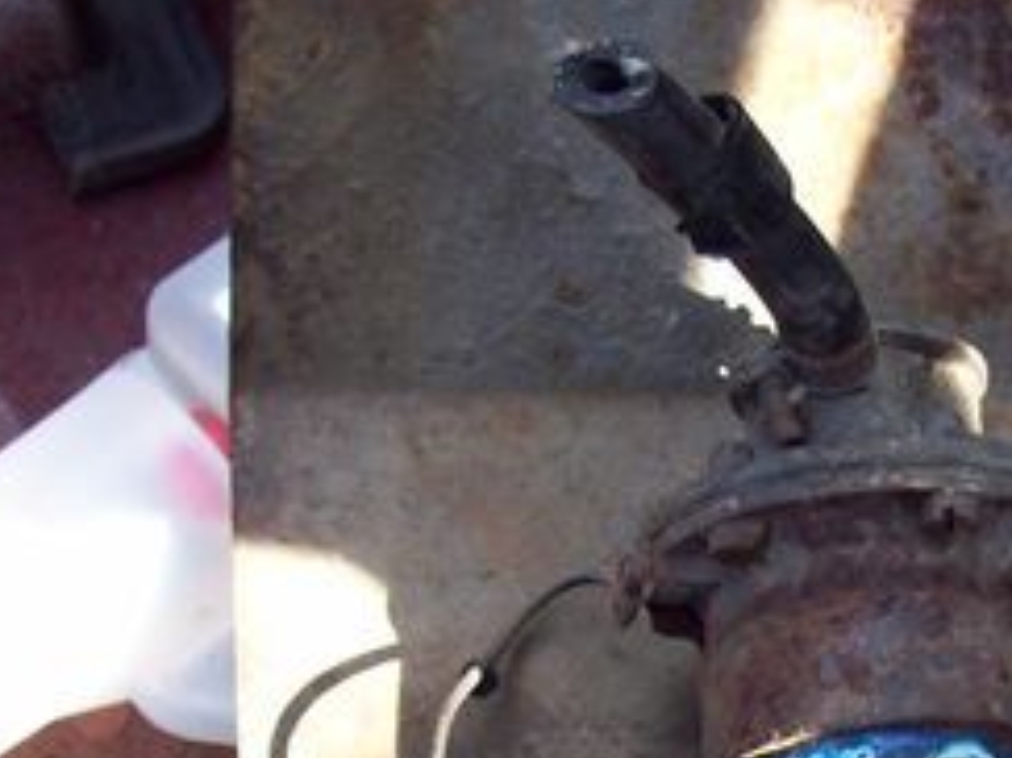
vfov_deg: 15.3
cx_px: 687
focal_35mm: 95
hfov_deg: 20.6
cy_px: 721
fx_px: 2776
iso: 80
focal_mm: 6
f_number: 2.7
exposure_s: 1/70.7
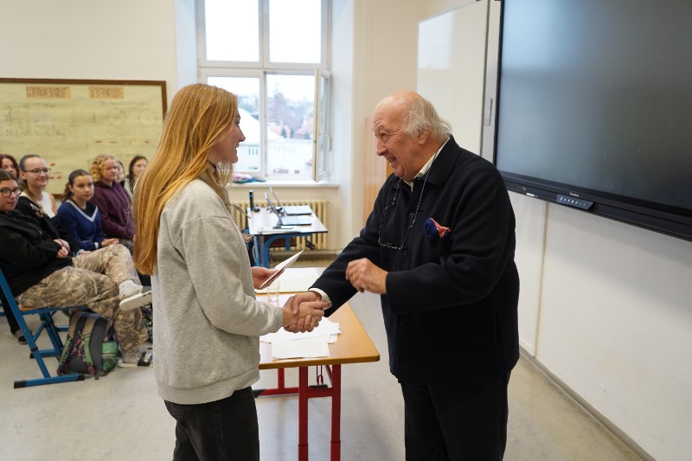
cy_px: 230
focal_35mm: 28
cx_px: 346
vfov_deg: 46.4
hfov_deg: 65.5
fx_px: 538
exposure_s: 1/160
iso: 1000
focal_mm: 28
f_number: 3.5
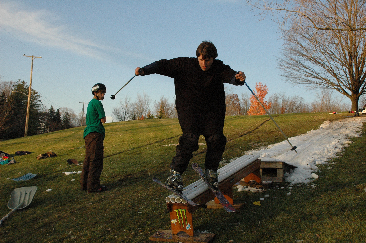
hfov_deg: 46.4
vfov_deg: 31.8
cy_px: 122
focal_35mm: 42
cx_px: 183
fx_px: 427
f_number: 5
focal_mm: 28
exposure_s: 1/2000
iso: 1600
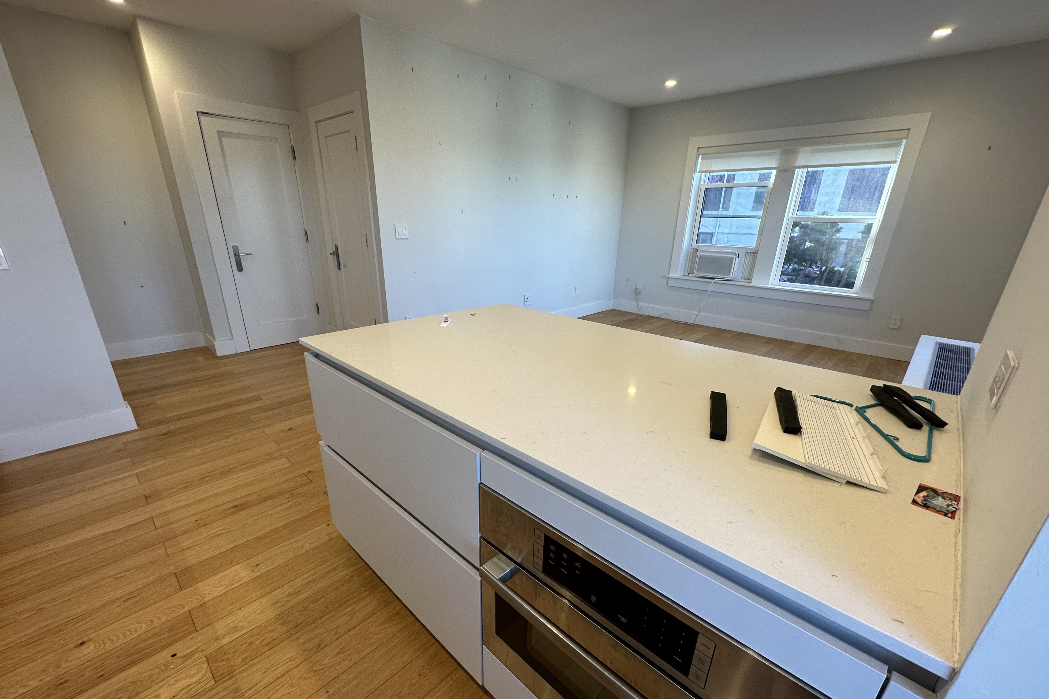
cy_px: 388
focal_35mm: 15
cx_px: 514
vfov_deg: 77.1
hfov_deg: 100.4
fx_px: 437
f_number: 2.2
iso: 100
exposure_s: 1/120
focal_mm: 2.22
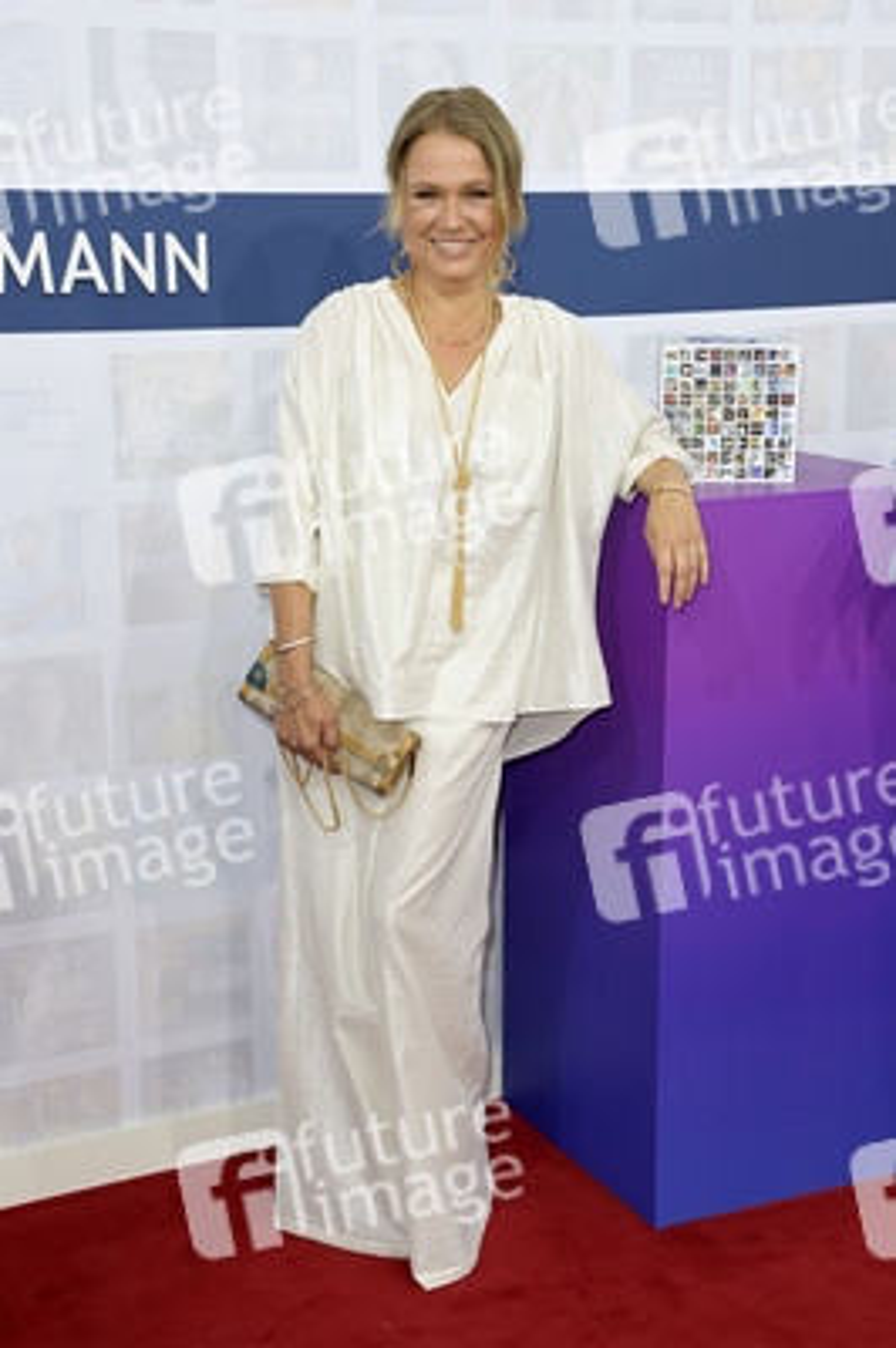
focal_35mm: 52
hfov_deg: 25.9
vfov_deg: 38.2
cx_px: 448
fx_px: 1945
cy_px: 674
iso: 640
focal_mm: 52
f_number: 7.1
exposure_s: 1/125
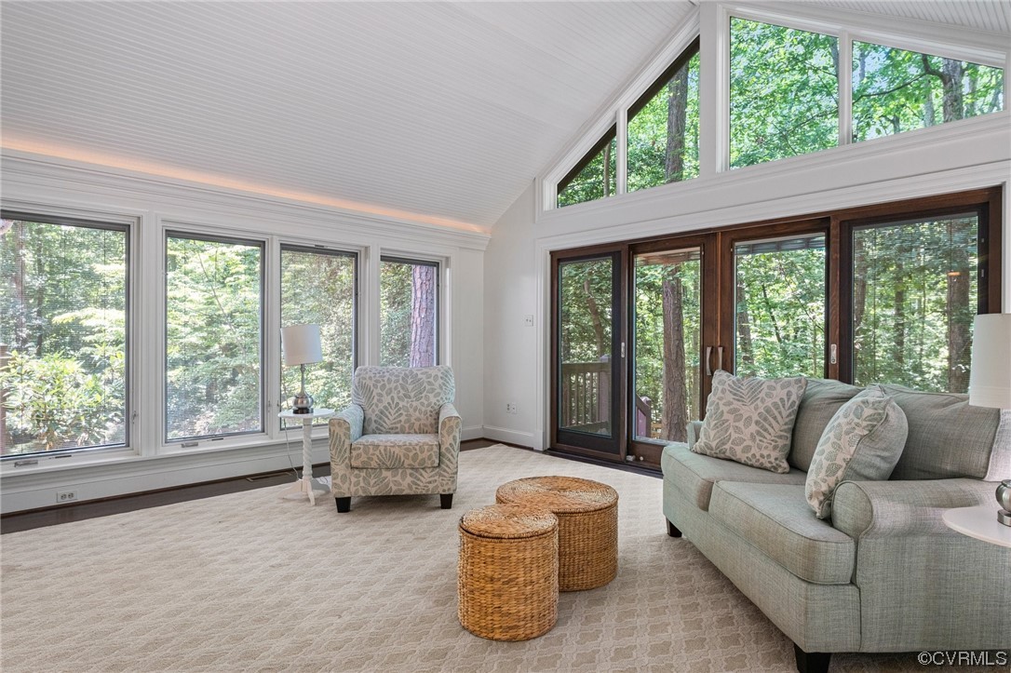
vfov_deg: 63.4
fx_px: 545
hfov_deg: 85.7
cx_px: 506
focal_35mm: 19
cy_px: 336
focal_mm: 19.4
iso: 1000
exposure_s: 1/15
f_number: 7.1
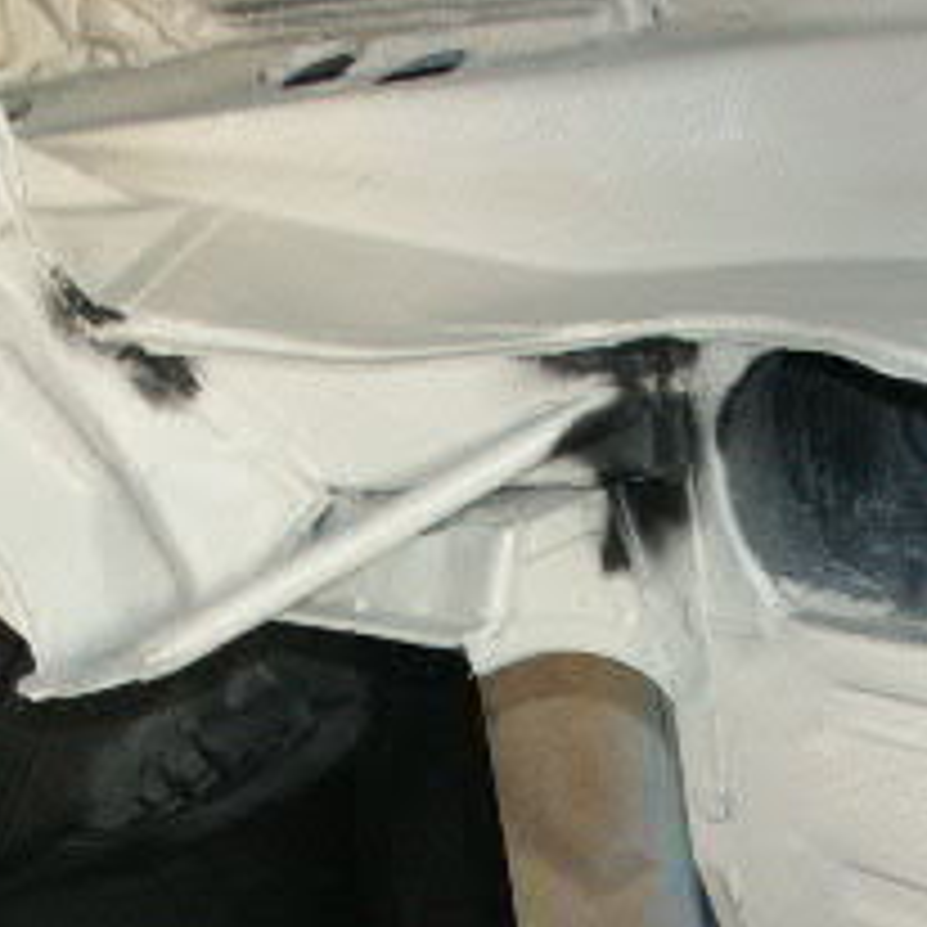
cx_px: 500
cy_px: 1004
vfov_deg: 21.4
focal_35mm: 77
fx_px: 2333
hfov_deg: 22.5
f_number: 2.8
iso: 200
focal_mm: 7.21
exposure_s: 1/45
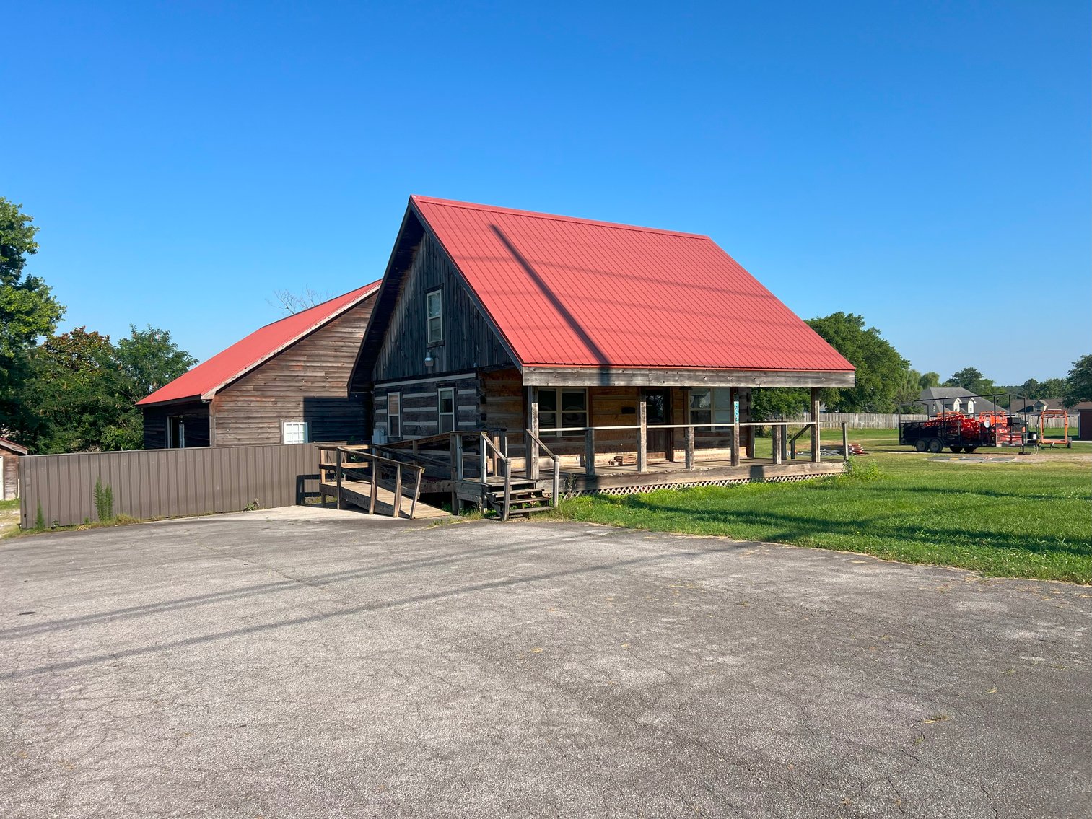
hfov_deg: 67.3
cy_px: 410
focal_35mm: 26
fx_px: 820
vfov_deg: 53.1
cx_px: 546
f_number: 1.5
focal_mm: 5.7
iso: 50
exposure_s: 1/3460
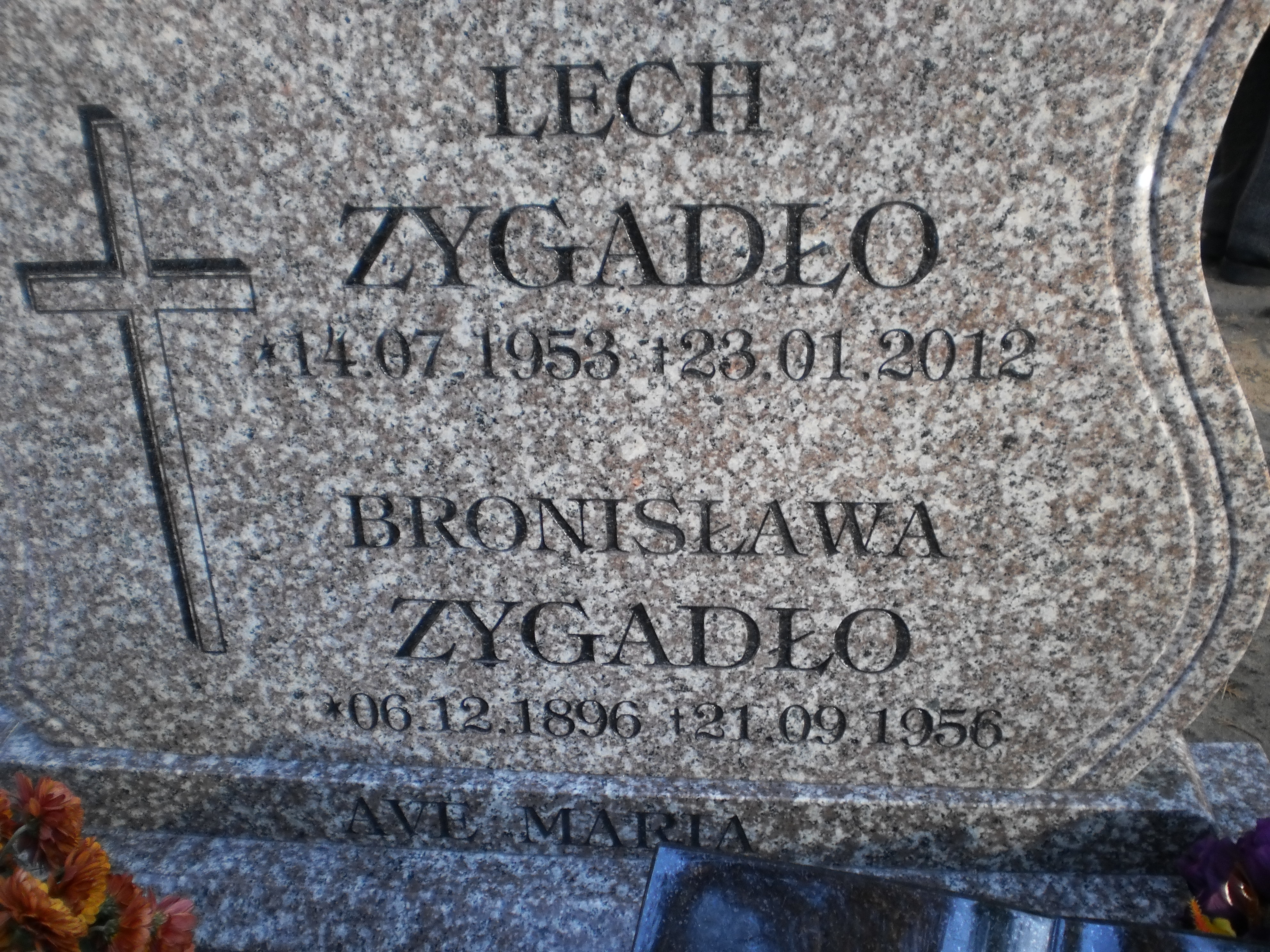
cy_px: 476
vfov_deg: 39.7
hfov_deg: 51.4
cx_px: 635
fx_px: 1321
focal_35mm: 36
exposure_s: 1/40
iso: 100
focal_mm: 6.3
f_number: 3.1
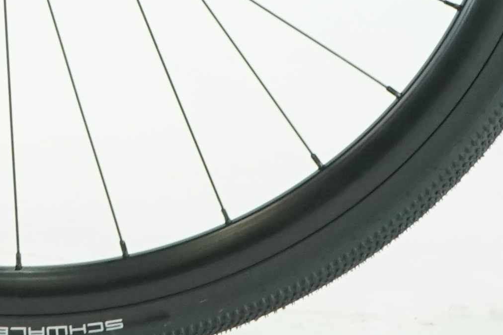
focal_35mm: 344
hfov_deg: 5.7
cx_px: -831
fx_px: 4805
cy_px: -552
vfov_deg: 3.9
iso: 1600
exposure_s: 1/200
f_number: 5
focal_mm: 58
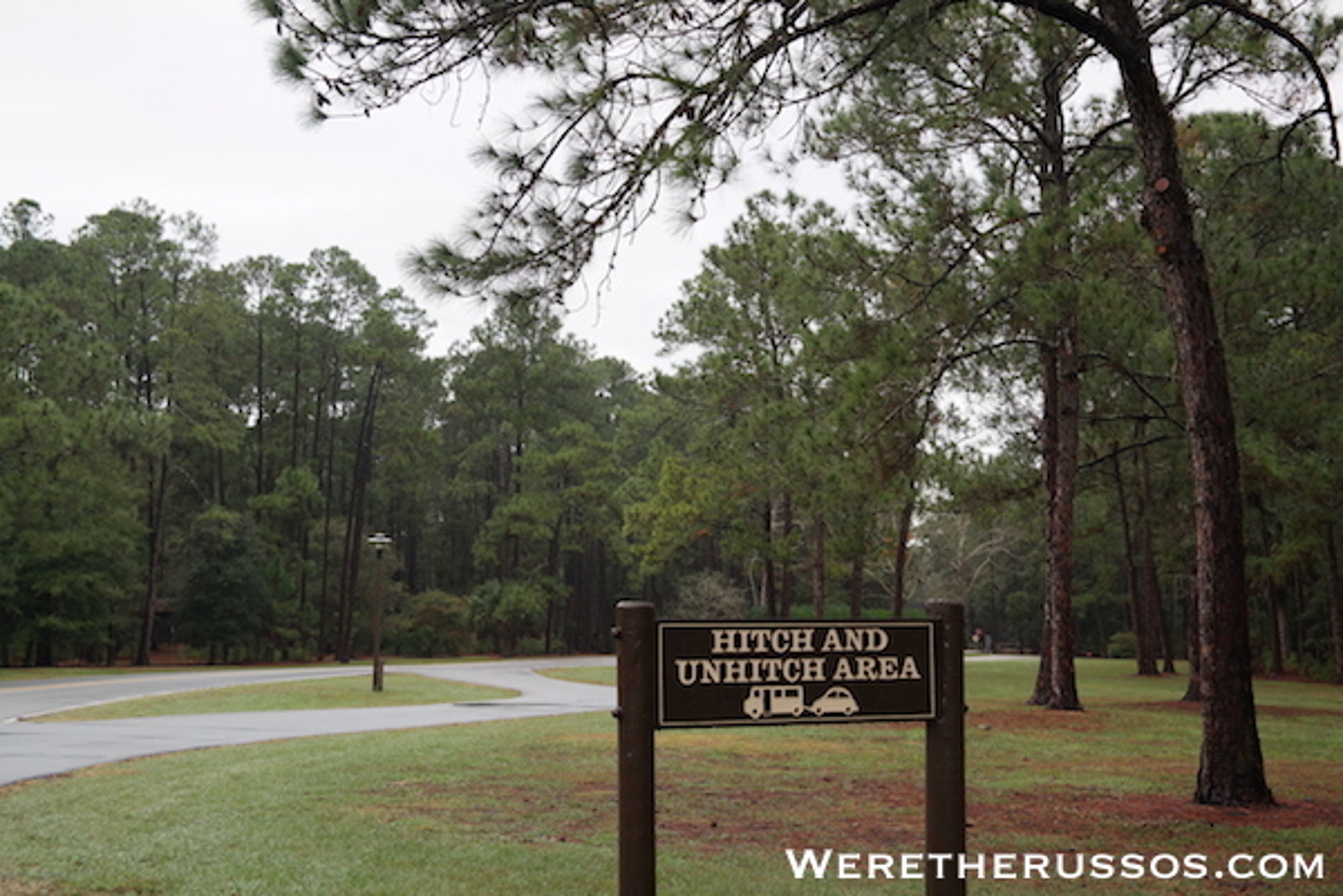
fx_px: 1865
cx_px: 672
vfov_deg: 27.0
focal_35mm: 50
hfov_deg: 39.6
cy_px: 448
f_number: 6.3
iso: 200
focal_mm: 33
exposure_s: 1/200
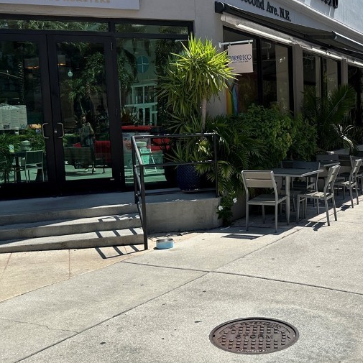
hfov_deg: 37.9
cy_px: 165
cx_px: 286
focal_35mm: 43
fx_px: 510
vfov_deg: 39.1
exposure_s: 1/4762
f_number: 1.78
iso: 80
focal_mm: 6.86
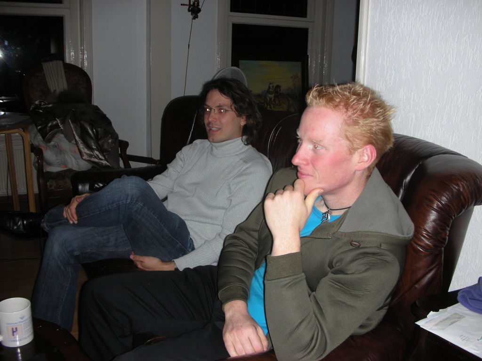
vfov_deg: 40.7
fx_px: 487
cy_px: 180
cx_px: 241
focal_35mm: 35
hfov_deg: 52.6
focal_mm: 5.8
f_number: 3
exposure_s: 1/60.1
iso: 69
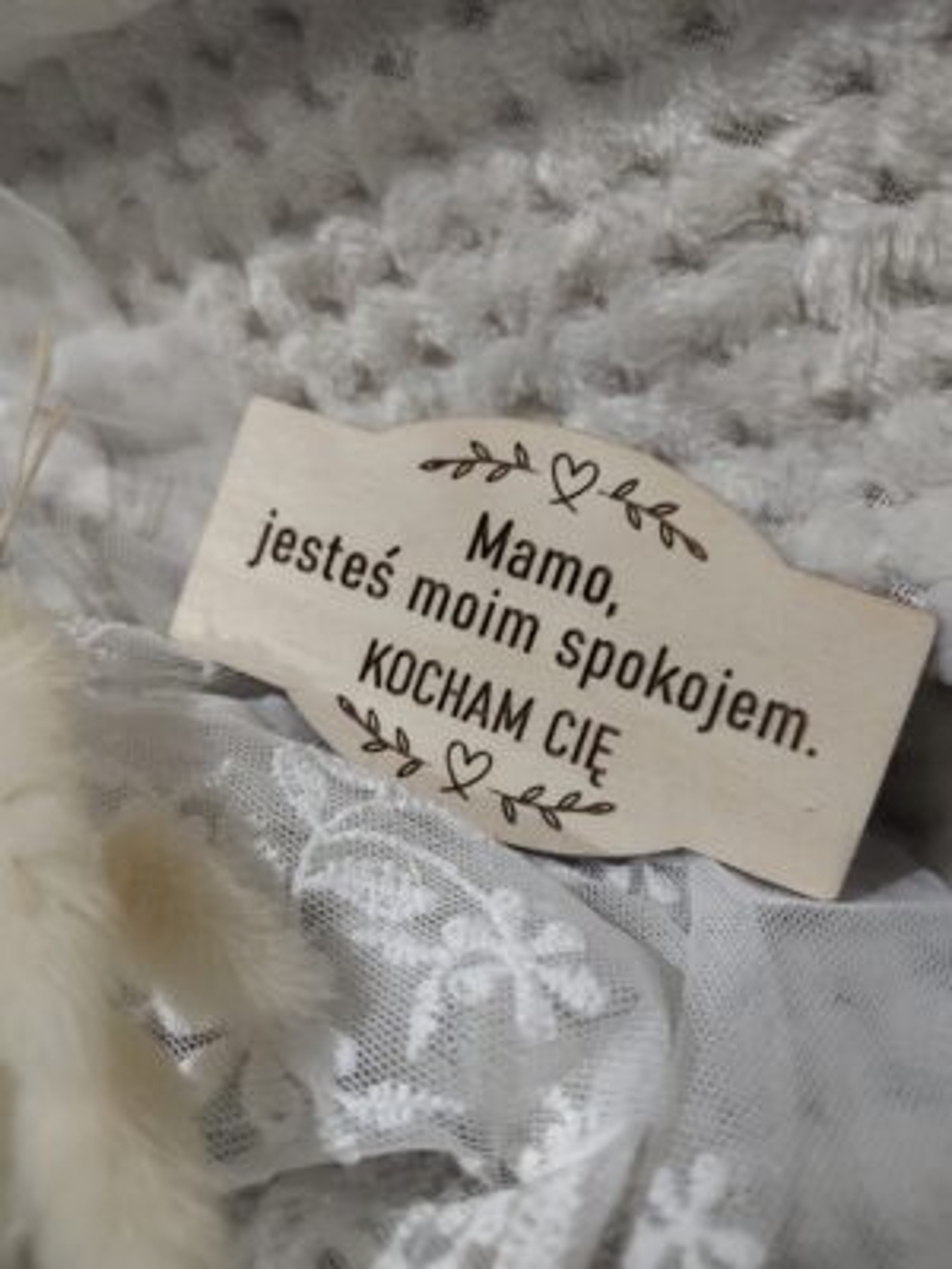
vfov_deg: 73.9
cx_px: 476
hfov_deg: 58.9
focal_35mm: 23
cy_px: 634
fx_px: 843
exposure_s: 1/50
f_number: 1.8
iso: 559
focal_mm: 5.56
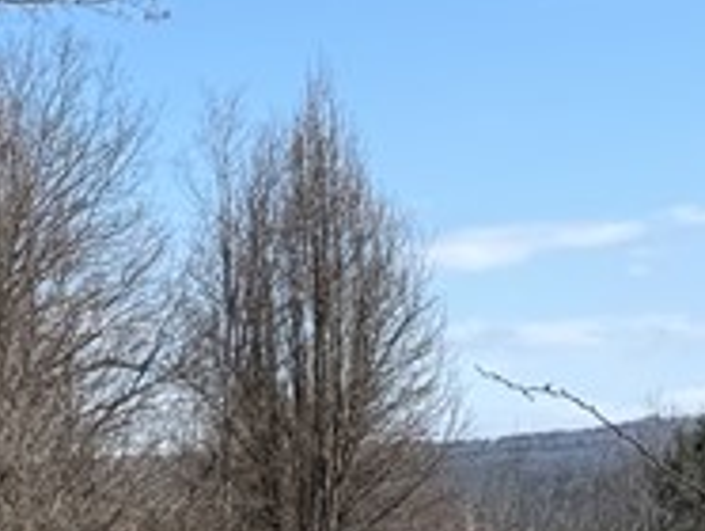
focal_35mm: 132
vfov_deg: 11.0
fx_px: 2692
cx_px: -705
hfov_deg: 13.0
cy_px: 705
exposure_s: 1/3279
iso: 80
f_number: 1.78
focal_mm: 6.76
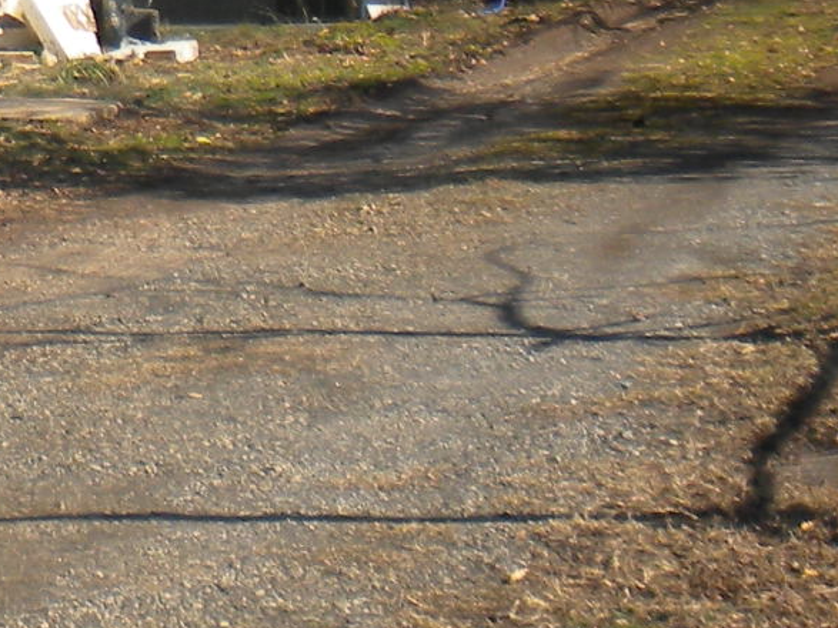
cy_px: -354
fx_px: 4381
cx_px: -772
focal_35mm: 181
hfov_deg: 10.2
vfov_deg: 8.0
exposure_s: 1/447
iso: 80
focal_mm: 7.4
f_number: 4.9
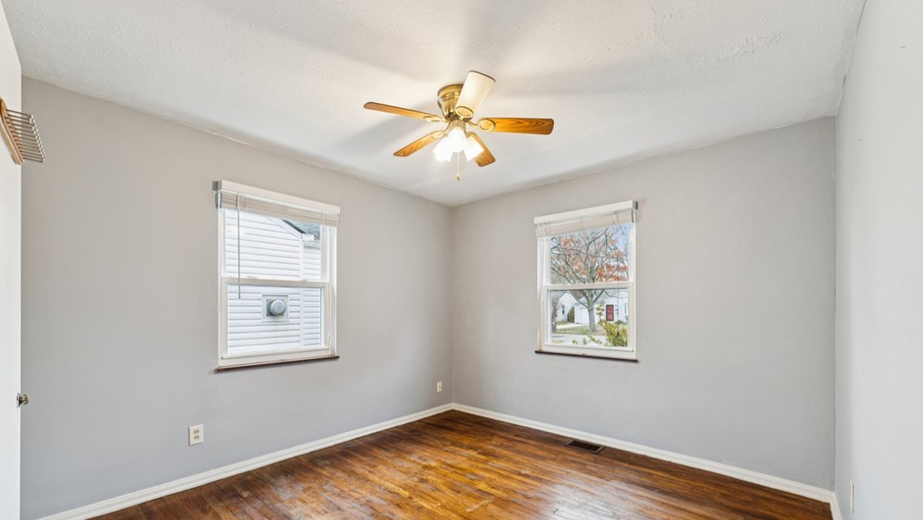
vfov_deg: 70.1
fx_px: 367
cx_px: 458
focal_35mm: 15
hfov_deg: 103.0
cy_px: 303
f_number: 5
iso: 200
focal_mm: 14
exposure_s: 1/15
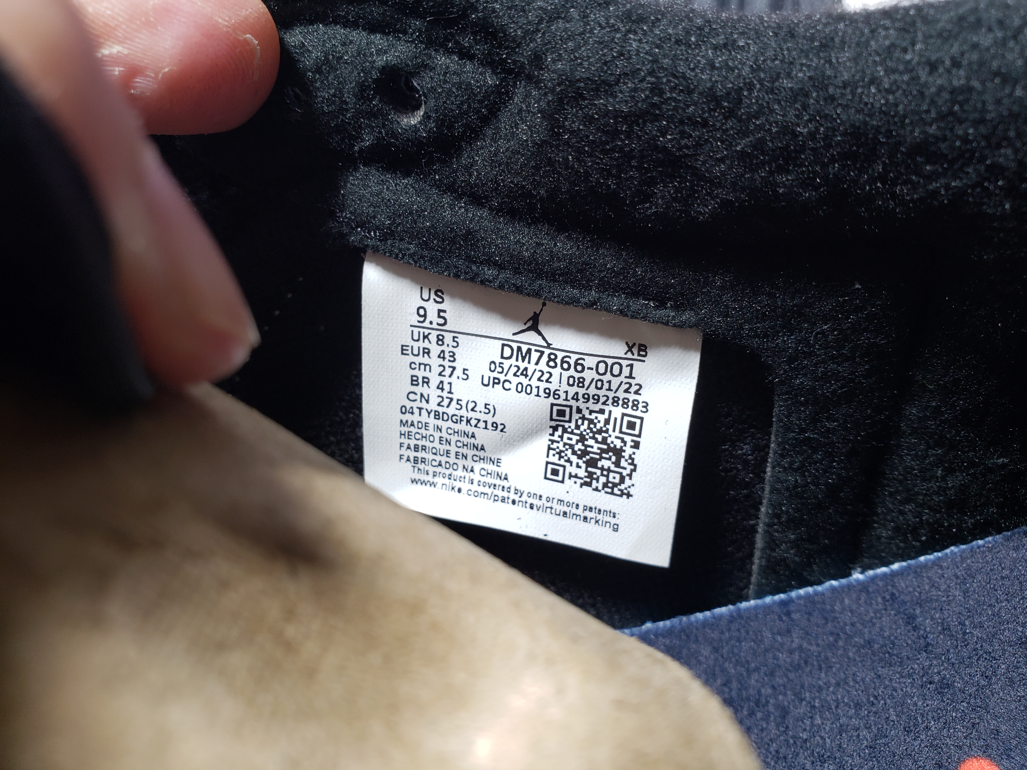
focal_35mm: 26
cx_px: 514
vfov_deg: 53.1
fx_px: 771
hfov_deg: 67.3
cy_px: 385
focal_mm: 4.3
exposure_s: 1/100
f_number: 2.4
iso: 80
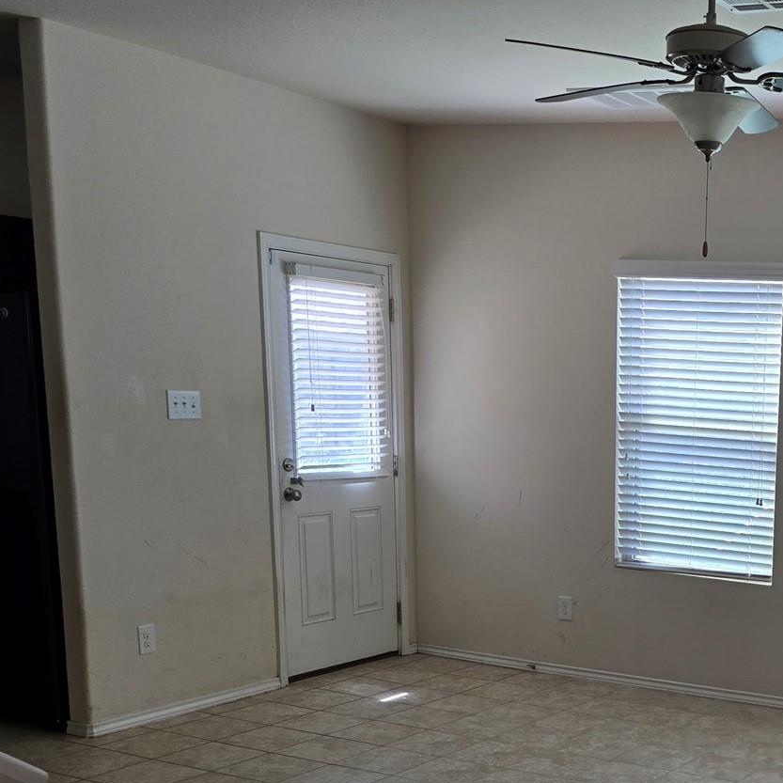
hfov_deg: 30.9
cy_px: 682
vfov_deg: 32.6
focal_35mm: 50
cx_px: 827
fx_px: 1280
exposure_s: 1/180
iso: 40
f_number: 1.7
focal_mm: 6.3
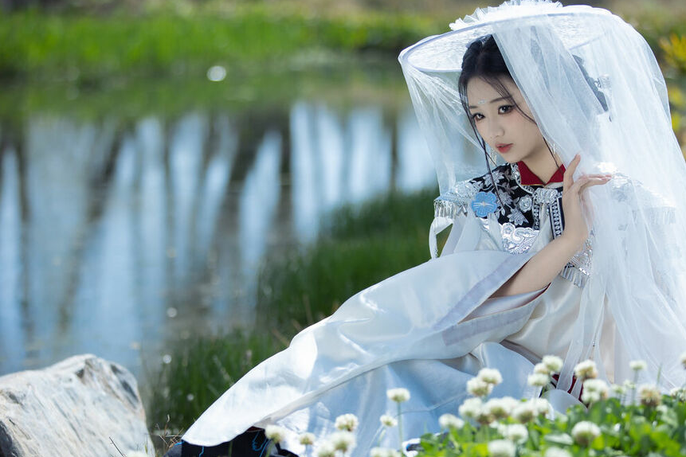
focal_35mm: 128
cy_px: 242
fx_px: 2439
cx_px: 361
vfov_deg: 10.7
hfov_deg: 16.0
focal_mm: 105
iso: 100
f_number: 2.8
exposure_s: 1/1600
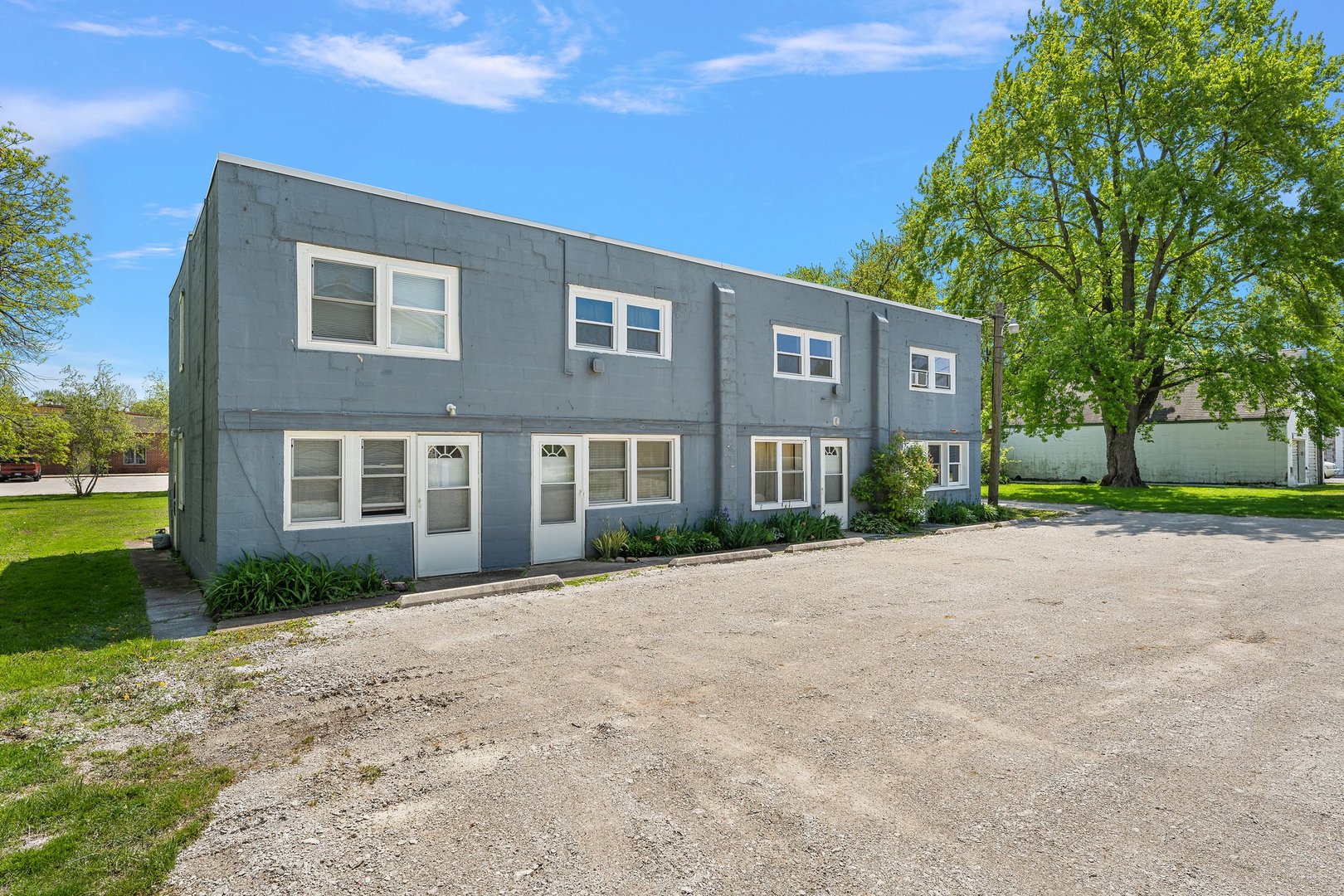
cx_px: 672
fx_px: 694
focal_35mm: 19
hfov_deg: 88.1
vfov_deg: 65.7
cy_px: 448
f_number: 9
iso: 400
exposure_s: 1/160
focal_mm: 18.6
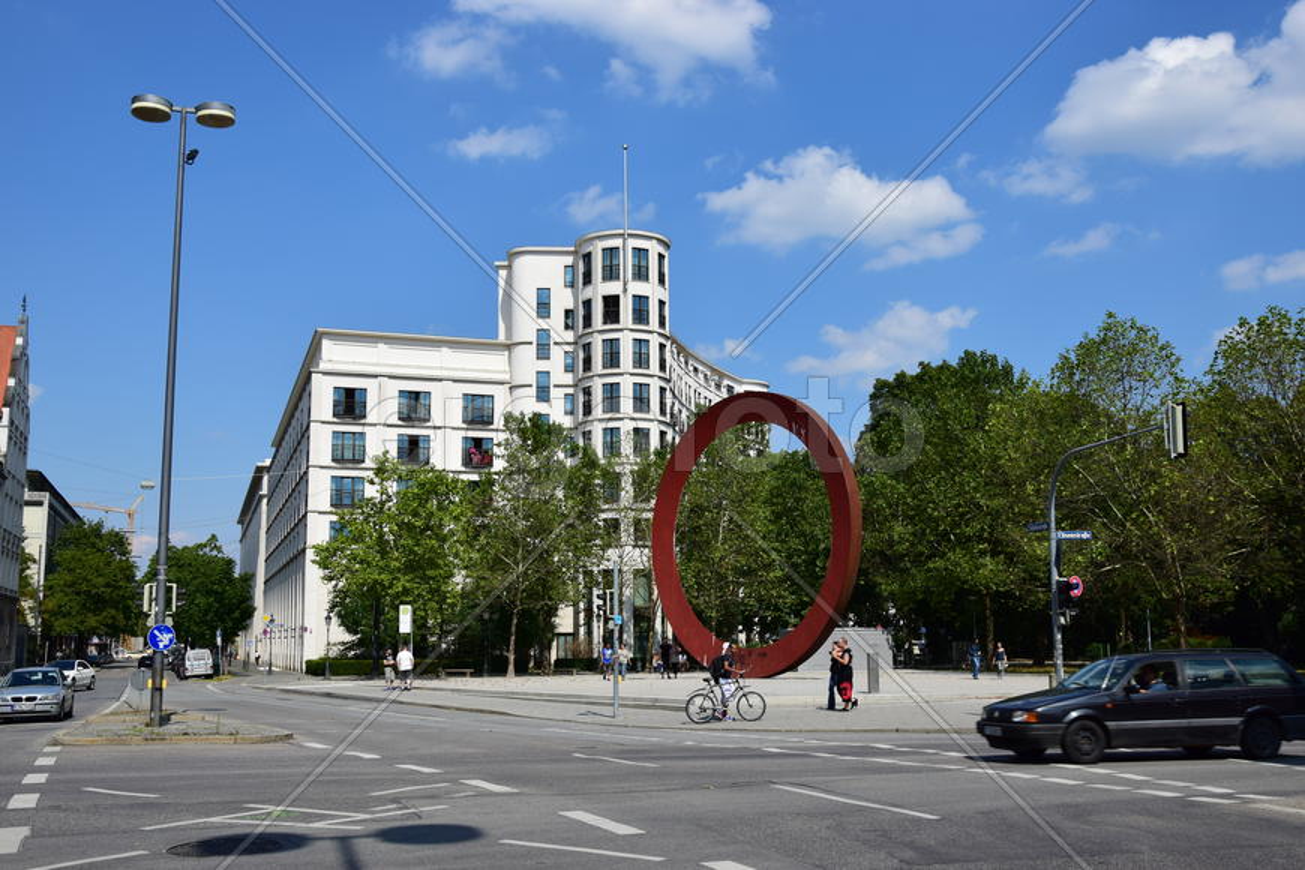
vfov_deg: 36.9
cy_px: 435
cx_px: 652
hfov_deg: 53.1
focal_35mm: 36
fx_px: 1305
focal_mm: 24
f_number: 9
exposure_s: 1/250
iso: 100
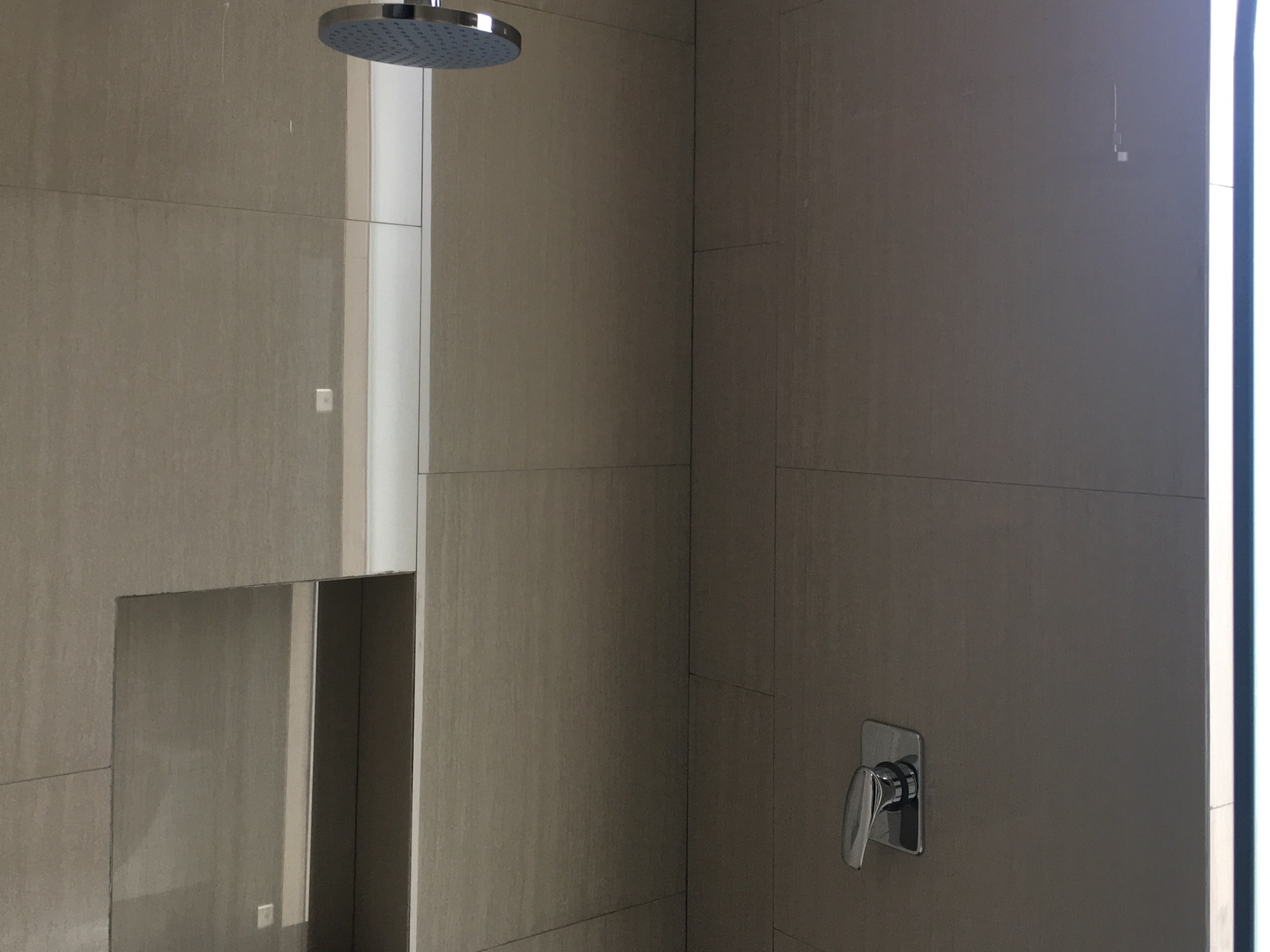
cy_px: 386
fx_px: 1321
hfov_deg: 51.3
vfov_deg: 39.5
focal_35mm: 36
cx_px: 661
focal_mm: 4.15
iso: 40
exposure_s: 1/120
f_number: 2.2
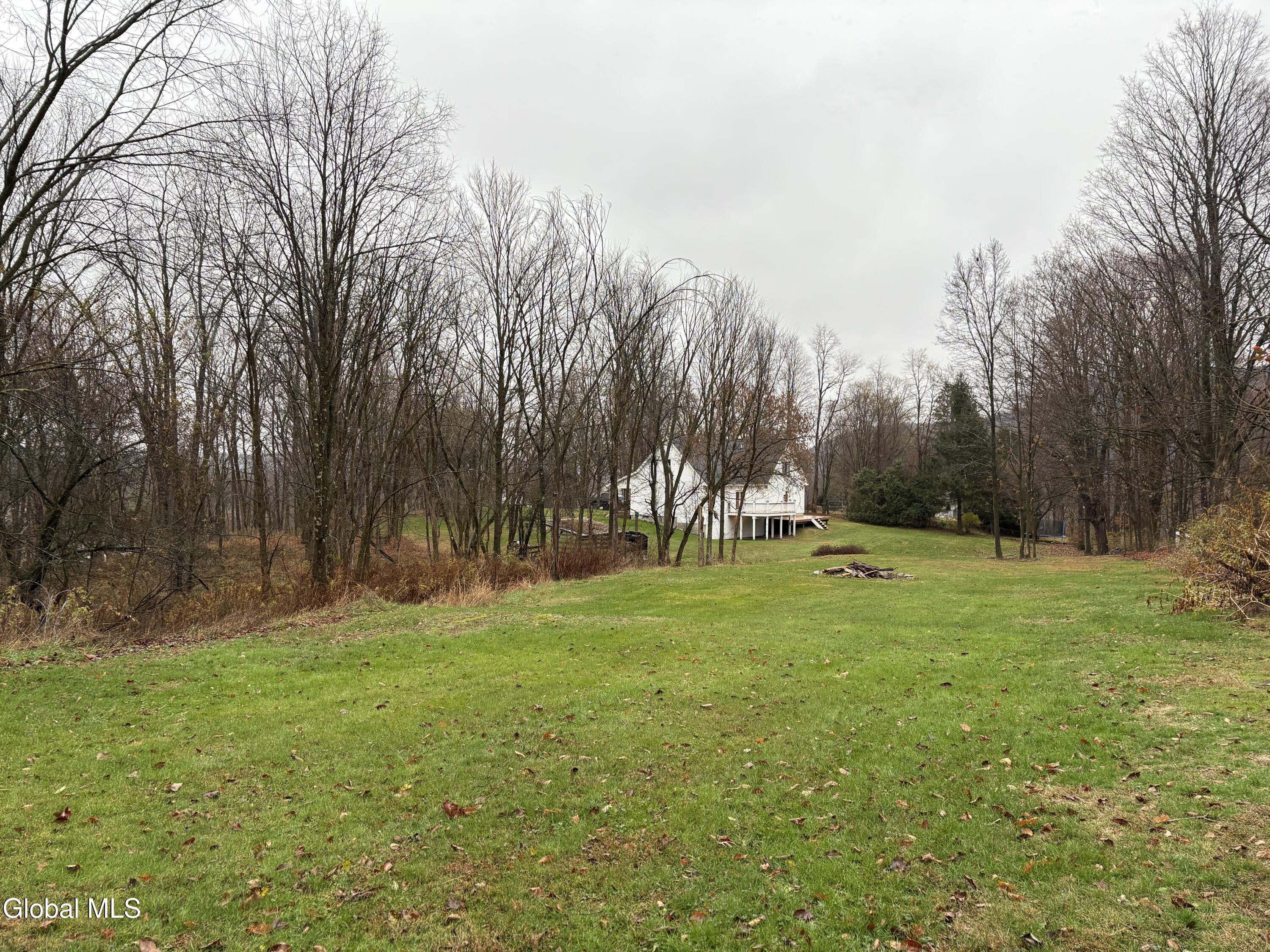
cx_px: 635
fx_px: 954
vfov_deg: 53.1
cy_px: 476
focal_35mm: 26
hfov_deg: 67.3
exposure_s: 1/121
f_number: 1.6
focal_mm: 5.96
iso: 100
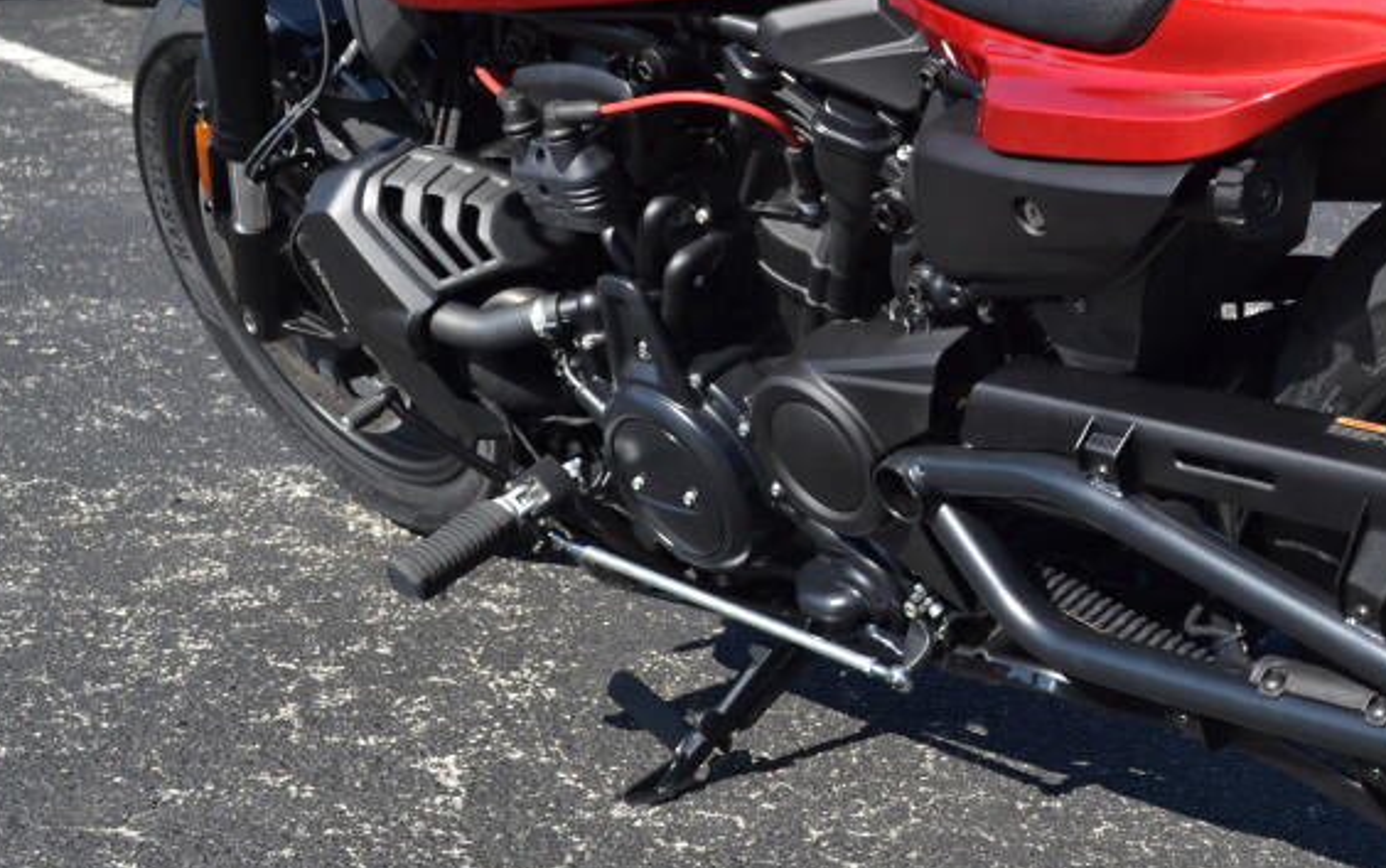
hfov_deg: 25.9
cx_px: 1165
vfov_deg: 16.6
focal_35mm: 78
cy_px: 177
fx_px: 2947
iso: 100
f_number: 7.1
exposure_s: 1/200
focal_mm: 24
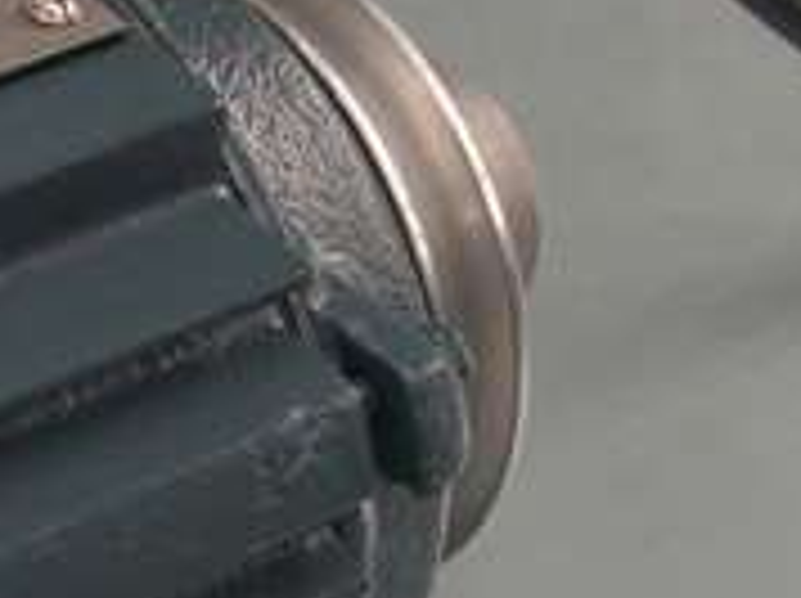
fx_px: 3189
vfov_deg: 10.6
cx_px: -50
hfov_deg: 14.0
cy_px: 627
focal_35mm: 138
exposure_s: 1/100
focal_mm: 6.3
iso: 80
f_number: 3.1
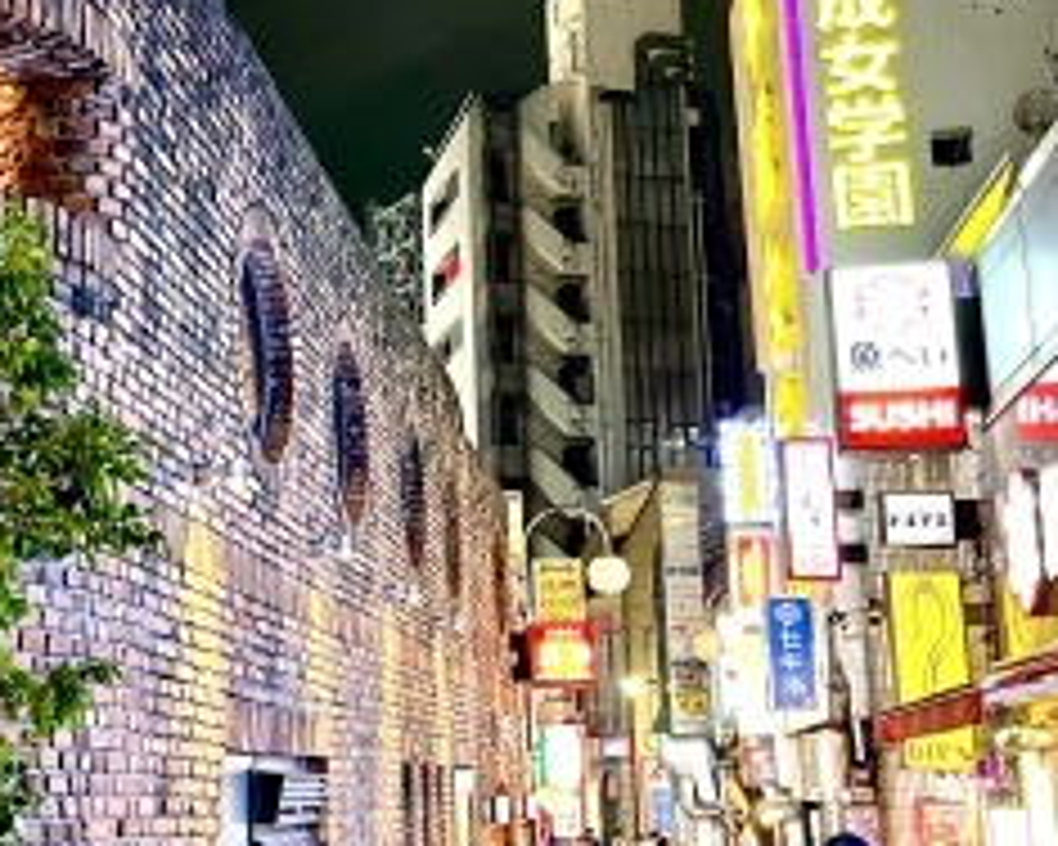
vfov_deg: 28.1
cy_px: 394
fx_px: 1691
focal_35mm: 54
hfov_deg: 32.6
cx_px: 68
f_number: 1.6
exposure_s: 1/33
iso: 400
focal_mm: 5.1
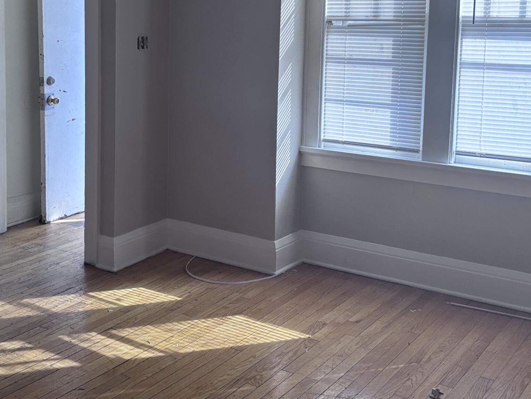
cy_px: 95
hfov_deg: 37.2
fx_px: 782
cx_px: 193
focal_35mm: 51
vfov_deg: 28.1
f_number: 1.6
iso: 50
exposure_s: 1/206
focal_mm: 5.96
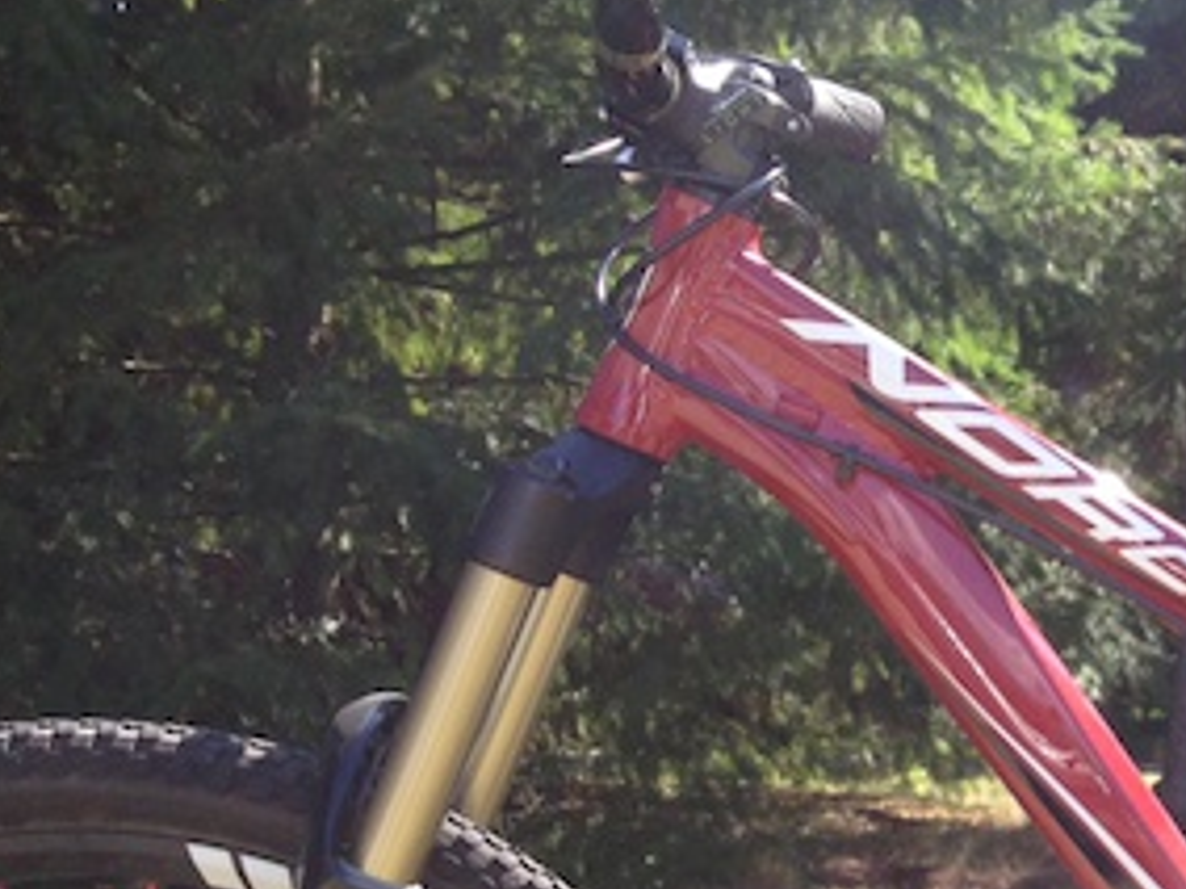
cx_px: 1450
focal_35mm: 99
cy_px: 893
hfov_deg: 18.7
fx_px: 3390
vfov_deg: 14.7
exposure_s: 1/409
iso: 50
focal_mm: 4.28
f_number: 2.4
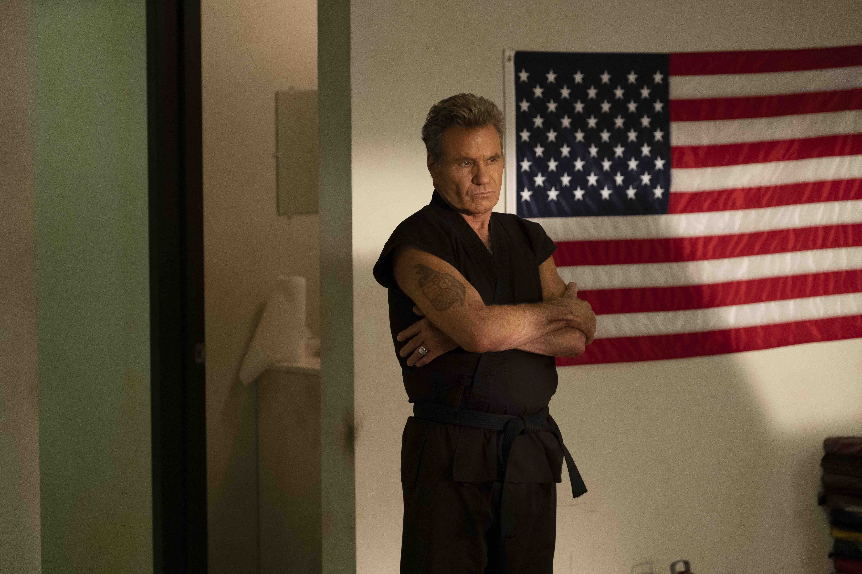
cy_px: 287
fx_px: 3520
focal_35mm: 147
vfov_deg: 9.3
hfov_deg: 14.0
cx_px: 431
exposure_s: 1/250
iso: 3200
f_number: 2.8
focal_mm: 98.2
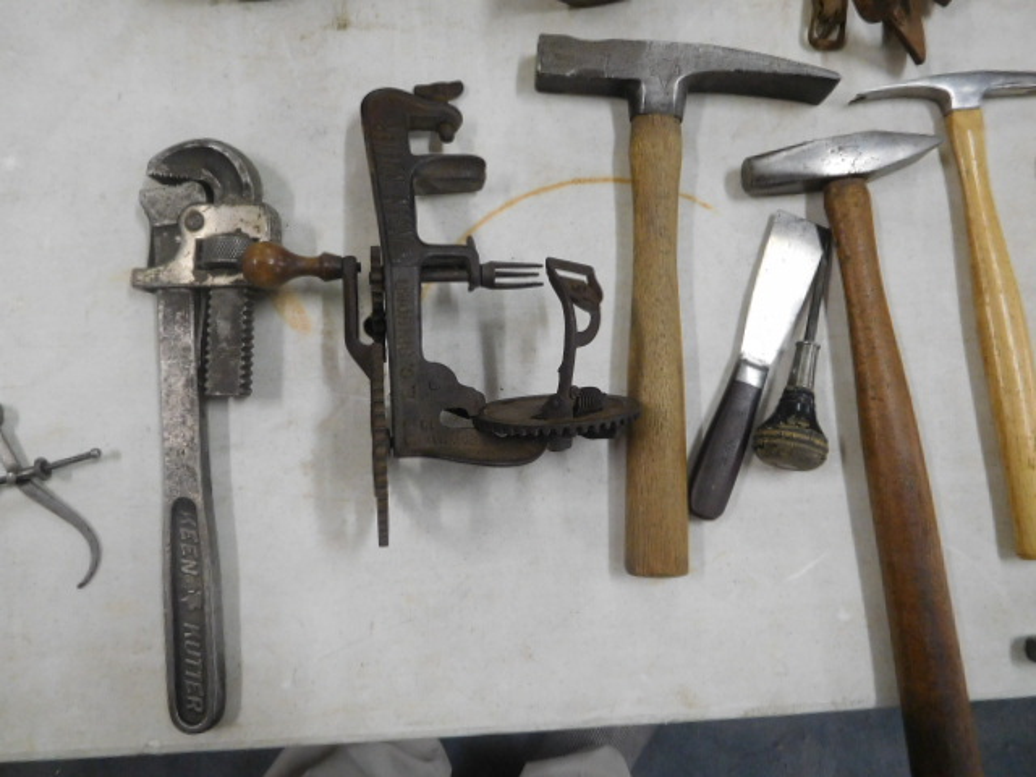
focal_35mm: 25
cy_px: 388
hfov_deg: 69.4
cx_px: 518
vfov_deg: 54.9
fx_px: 748
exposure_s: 1/15
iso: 400
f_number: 3.4
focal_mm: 4.5
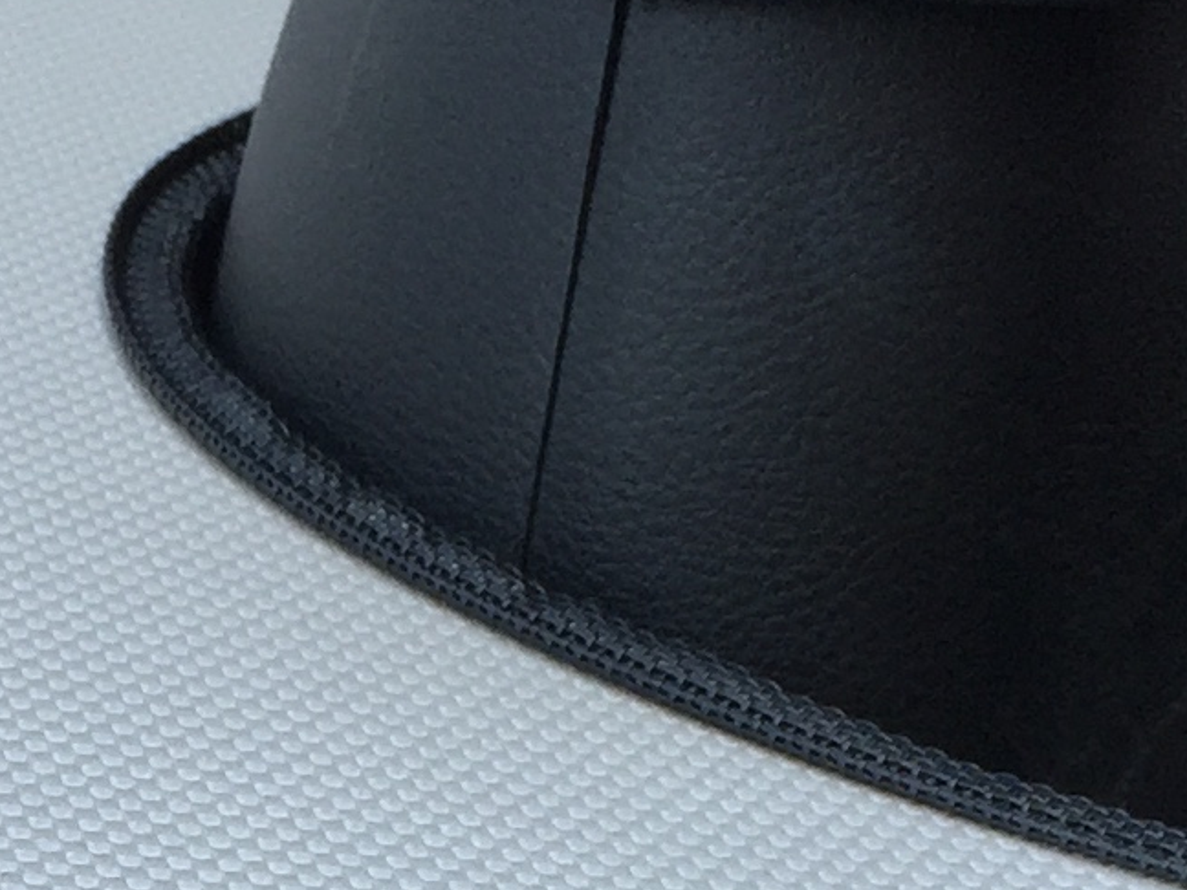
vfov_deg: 9.9
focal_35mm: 146
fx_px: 5006
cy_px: 1249
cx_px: 172
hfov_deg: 13.4
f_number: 2.2
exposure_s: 1/534
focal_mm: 4.15
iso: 32
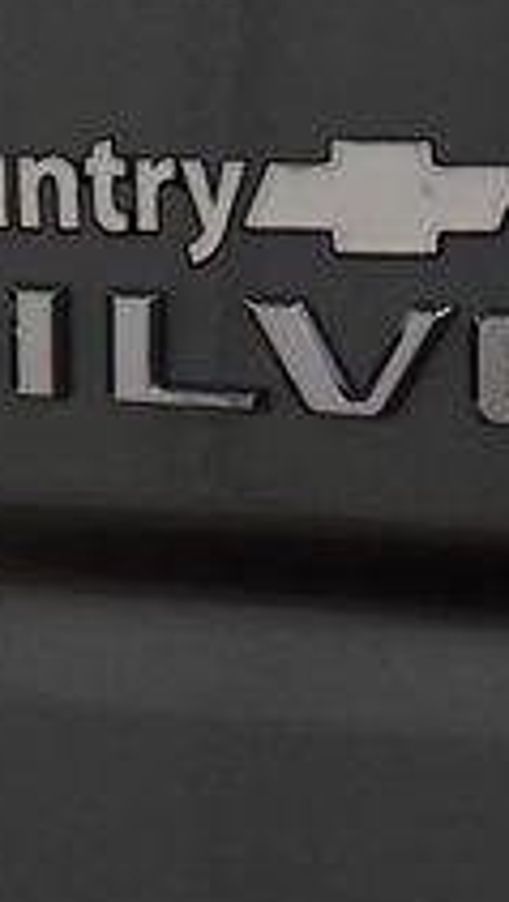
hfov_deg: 4.3
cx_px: 449
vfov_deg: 7.5
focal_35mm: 286
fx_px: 6849
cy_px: 374
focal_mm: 60
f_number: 5.6
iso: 1600
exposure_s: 1/125
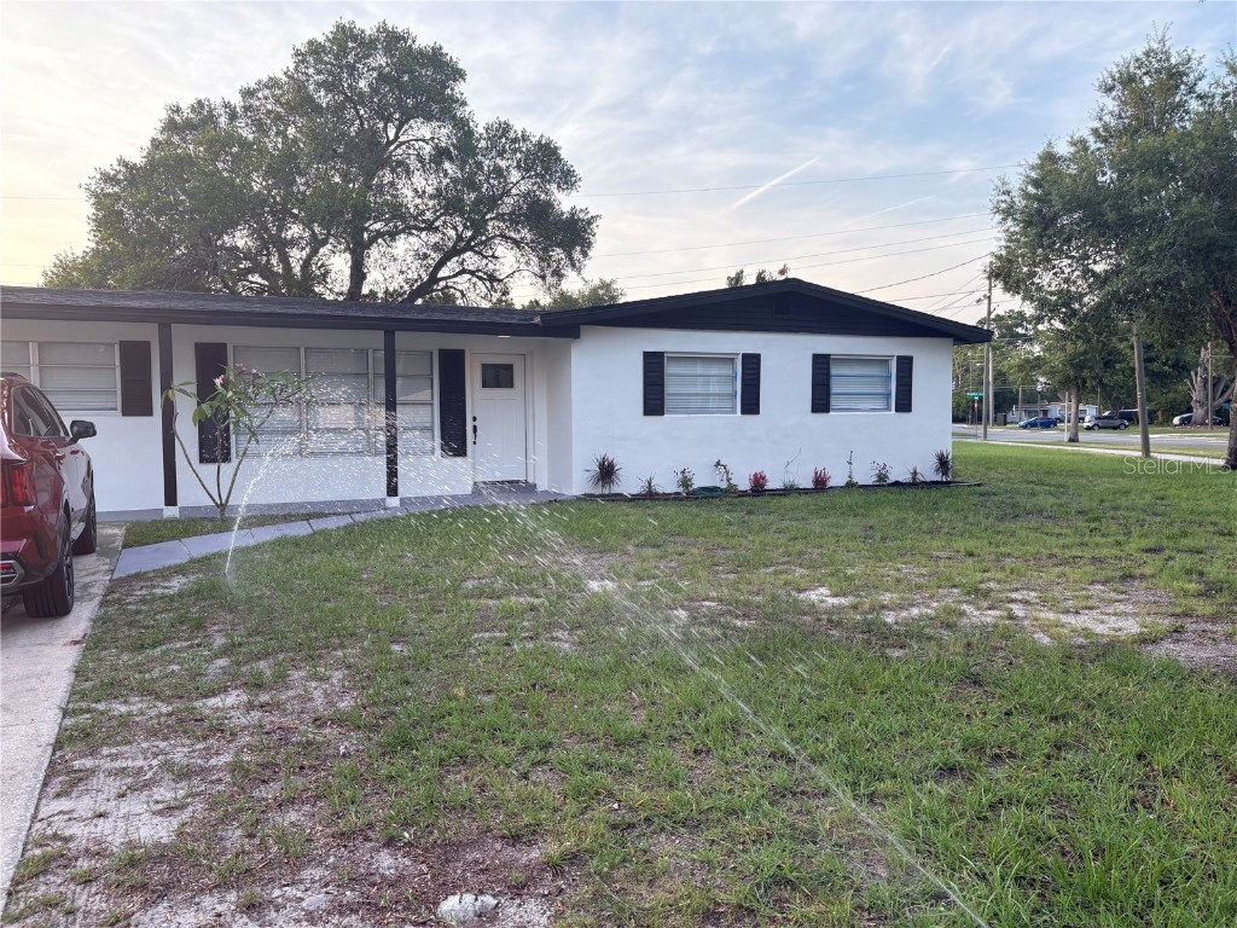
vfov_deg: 53.1
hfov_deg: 67.3
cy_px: 464
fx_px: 929
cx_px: 618
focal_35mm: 26
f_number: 1.6
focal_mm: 5.96
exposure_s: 1/222
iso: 64
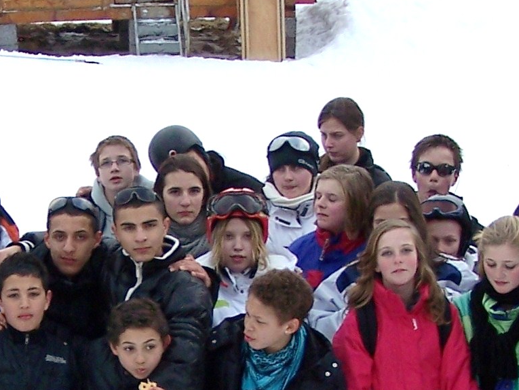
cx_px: 167
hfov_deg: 15.4
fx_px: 1919
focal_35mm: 128
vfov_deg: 11.4
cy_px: 407
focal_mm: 6.3
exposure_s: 1/320
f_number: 2.8
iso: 80
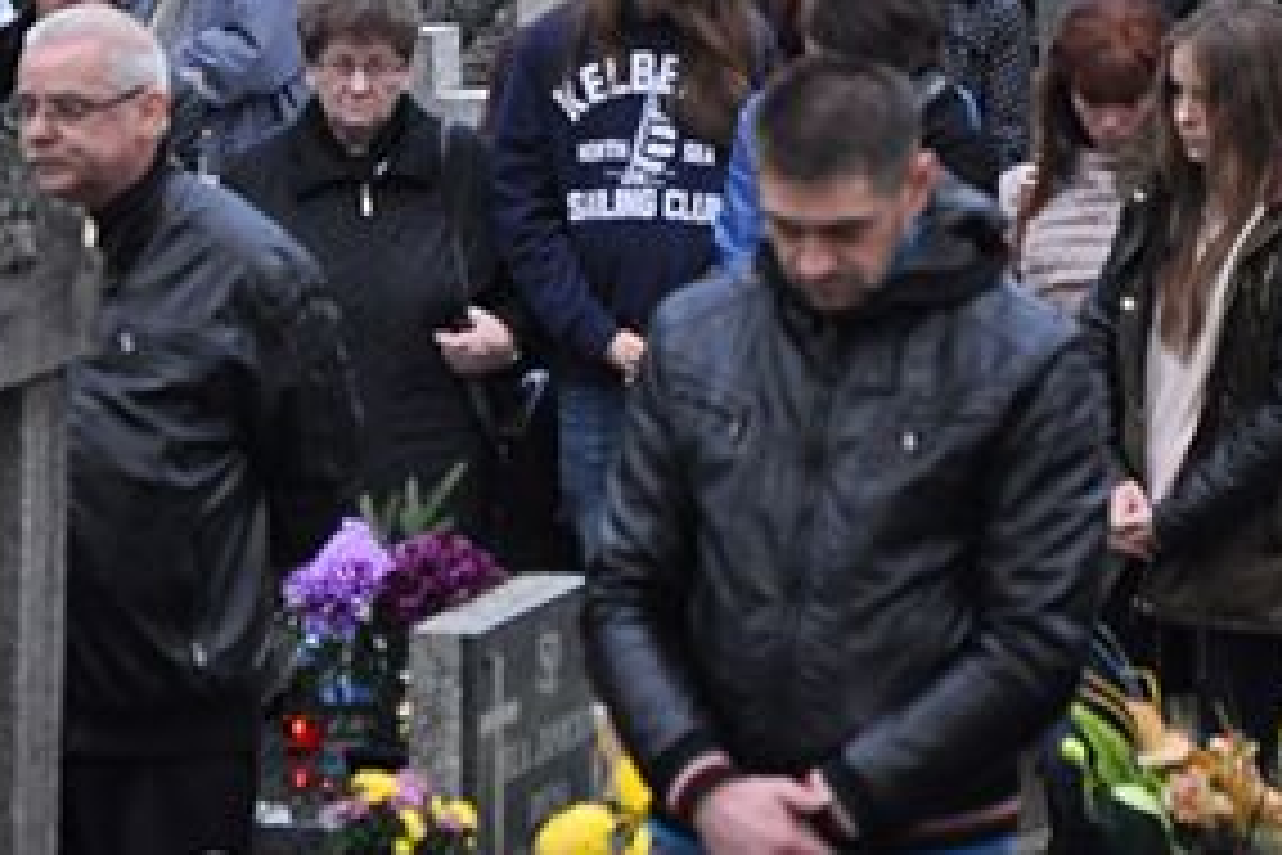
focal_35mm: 313
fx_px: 11145
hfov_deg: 6.6
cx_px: 625
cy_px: 43
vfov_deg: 4.4
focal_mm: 70
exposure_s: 1/400
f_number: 5
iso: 800
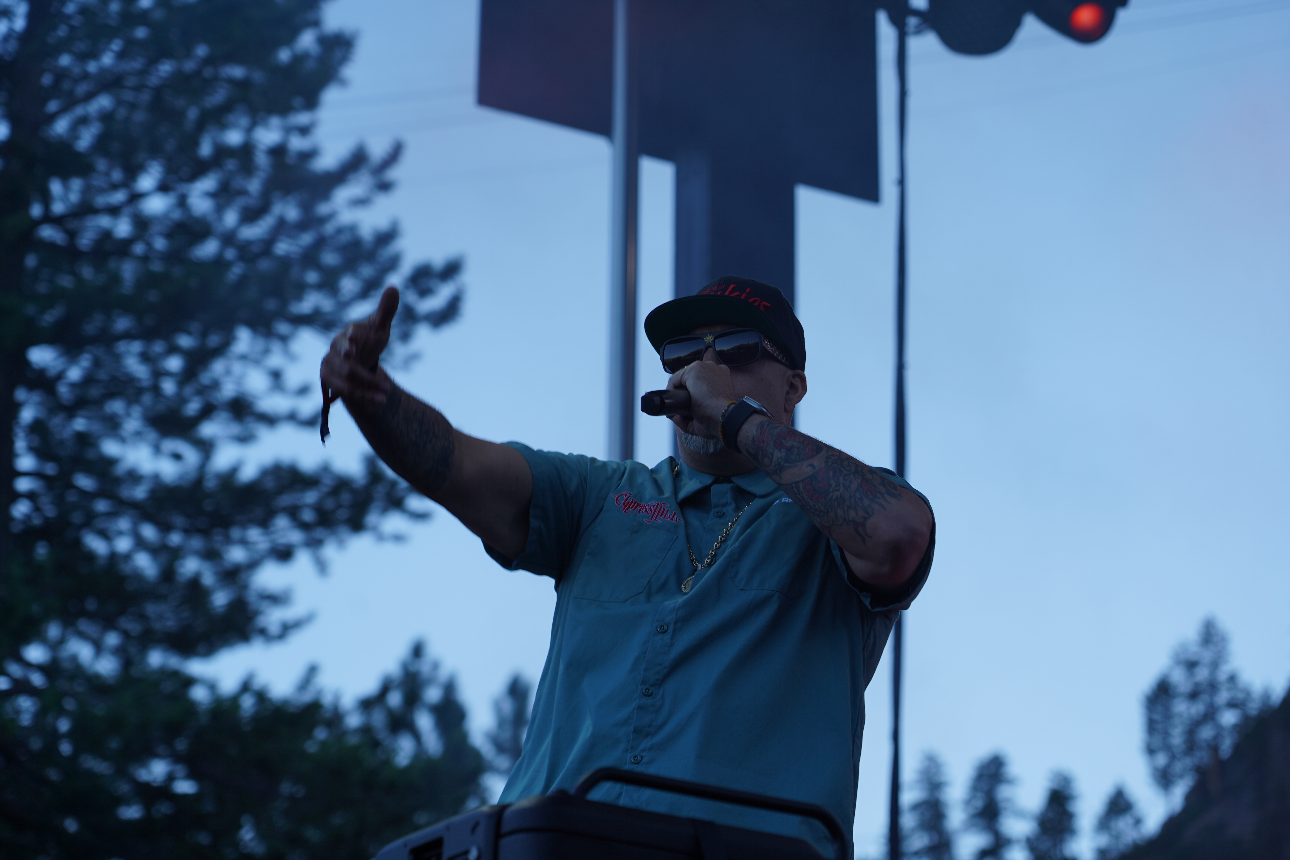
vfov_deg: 13.0
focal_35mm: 105
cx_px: 645
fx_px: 3762
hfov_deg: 19.5
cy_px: 430
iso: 100
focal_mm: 105
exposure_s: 1/200
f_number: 5
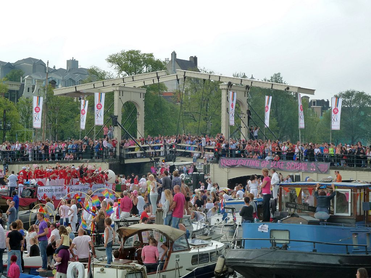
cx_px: 186
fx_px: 1190
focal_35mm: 111
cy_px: 139
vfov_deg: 13.3
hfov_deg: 17.7
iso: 125
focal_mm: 18.2
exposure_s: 1/125
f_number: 4.4
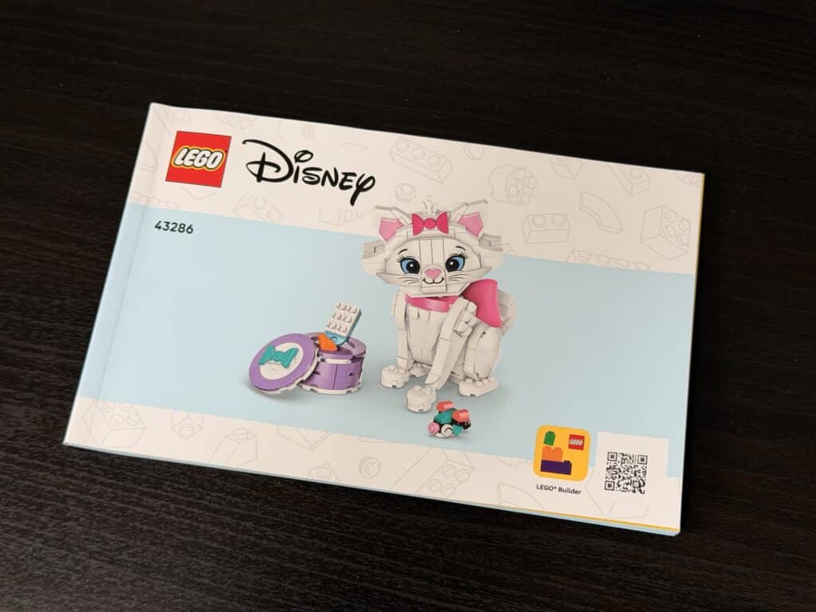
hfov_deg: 39.7
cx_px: 408
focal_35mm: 48
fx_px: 1131
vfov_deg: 30.3
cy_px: 306
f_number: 1.78
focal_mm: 6.76
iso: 100
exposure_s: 1/59
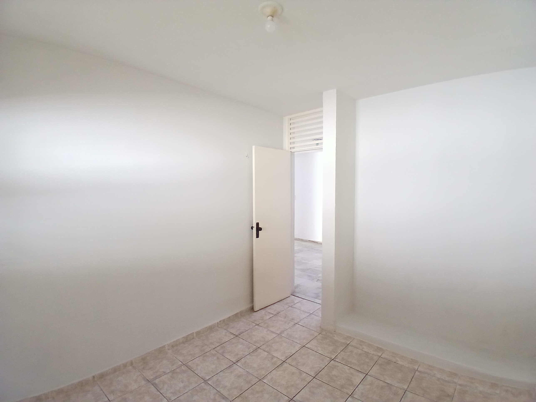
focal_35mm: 17
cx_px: 268
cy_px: 201
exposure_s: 1/33.3
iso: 250
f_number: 2.2
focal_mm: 1.4
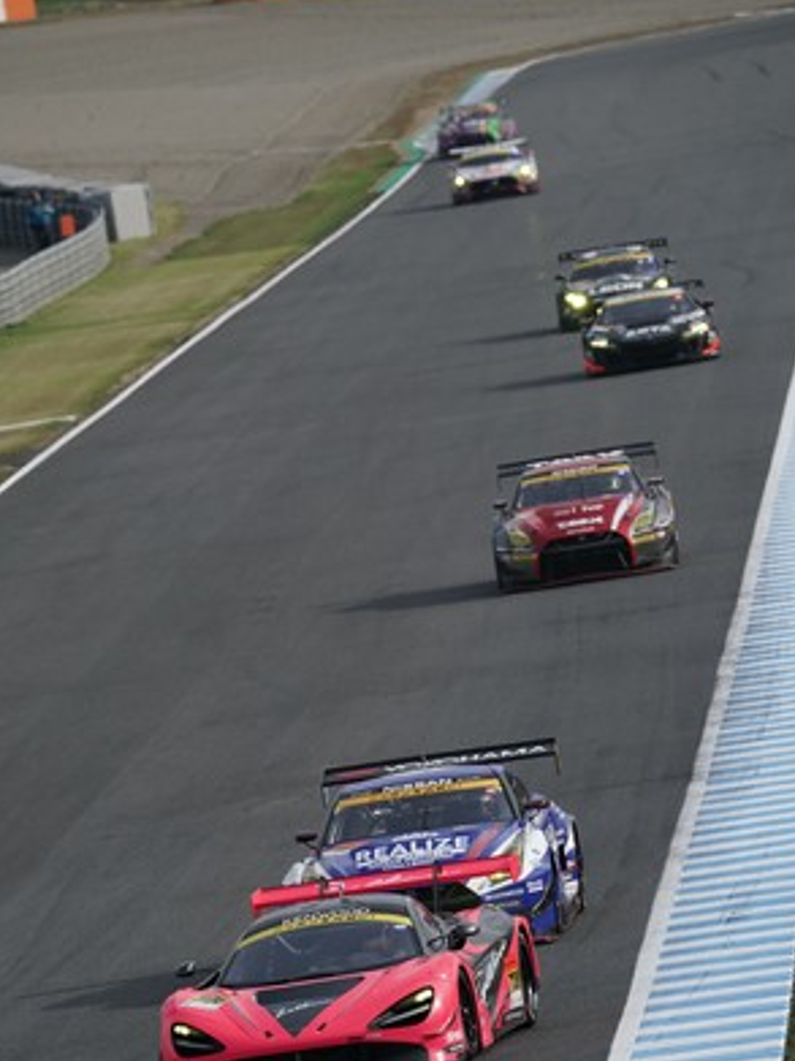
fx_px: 17525
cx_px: 388
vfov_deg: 3.5
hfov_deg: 2.6
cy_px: 627
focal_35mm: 572
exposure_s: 1/800
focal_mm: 485
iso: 400
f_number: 9
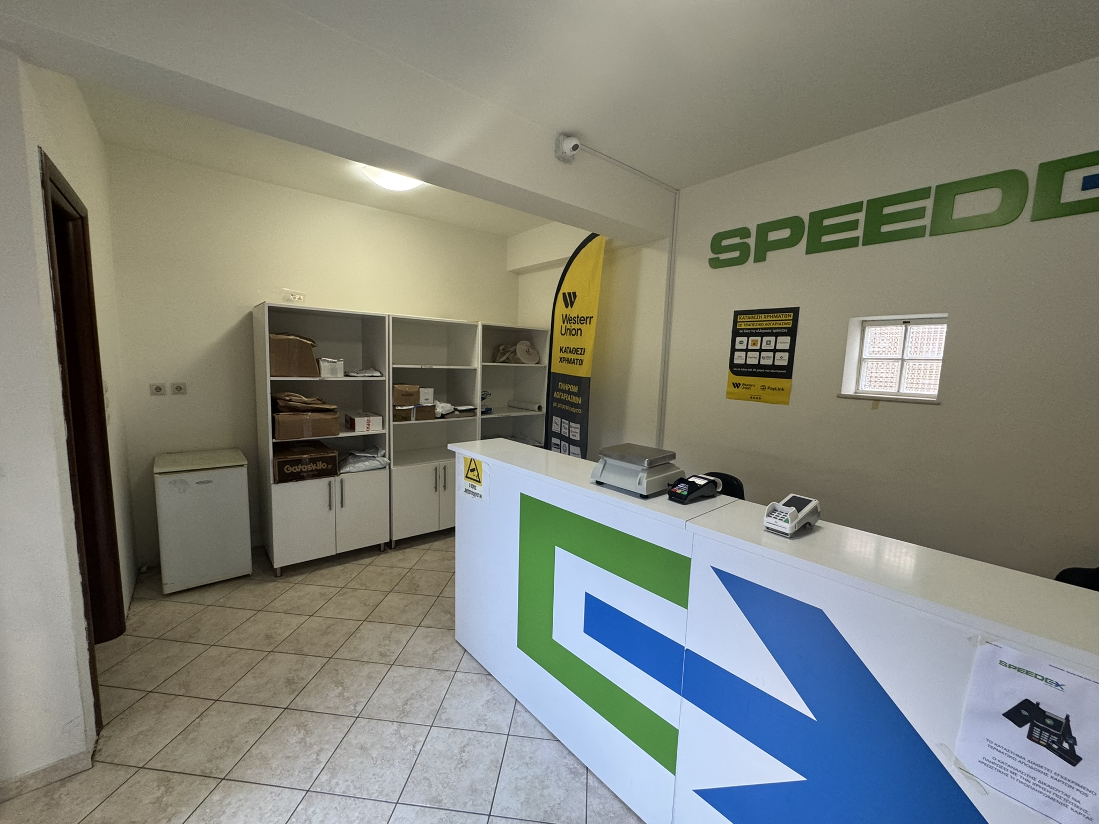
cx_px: 550
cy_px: 412
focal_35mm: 14
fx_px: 444
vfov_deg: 85.7
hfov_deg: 102.1
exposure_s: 1/50
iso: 200
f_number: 2.2
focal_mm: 2.22
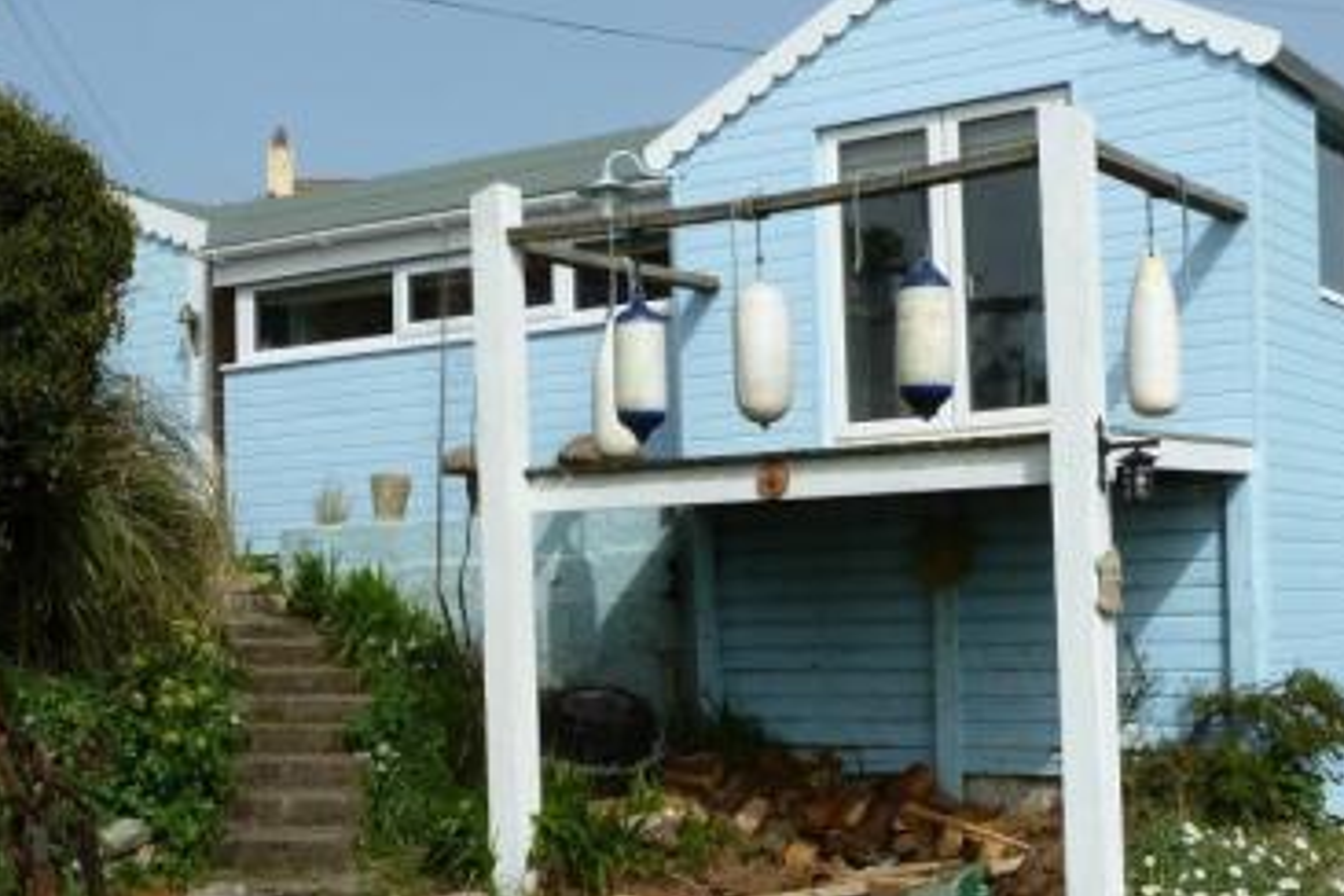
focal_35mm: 58
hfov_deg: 34.5
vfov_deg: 23.3
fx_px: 2165
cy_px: 589
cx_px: 619
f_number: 5.6
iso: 80
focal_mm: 5.7
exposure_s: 1/400
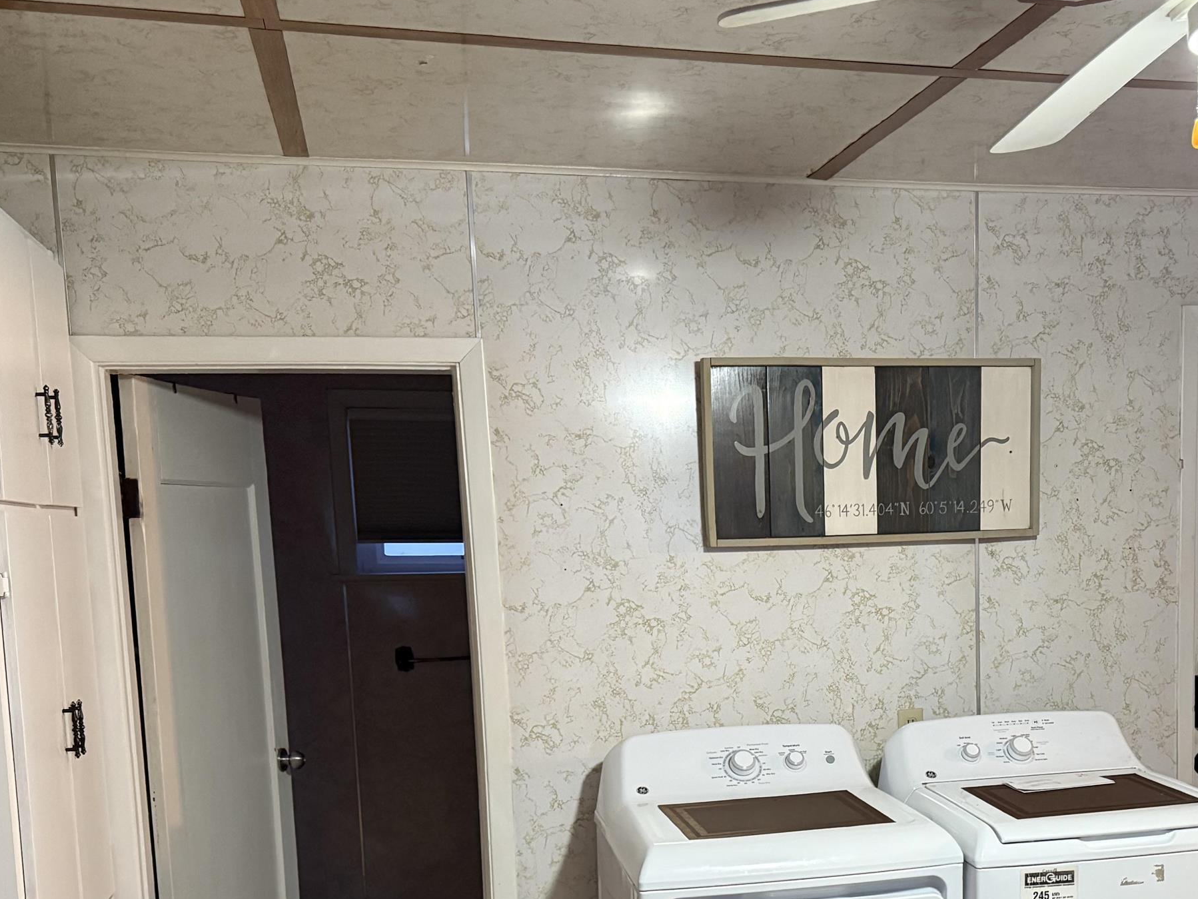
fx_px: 1419
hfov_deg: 45.1
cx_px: 797
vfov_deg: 34.2
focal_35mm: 41
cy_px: 704
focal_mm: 6.76
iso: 800
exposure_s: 1/60
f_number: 1.78
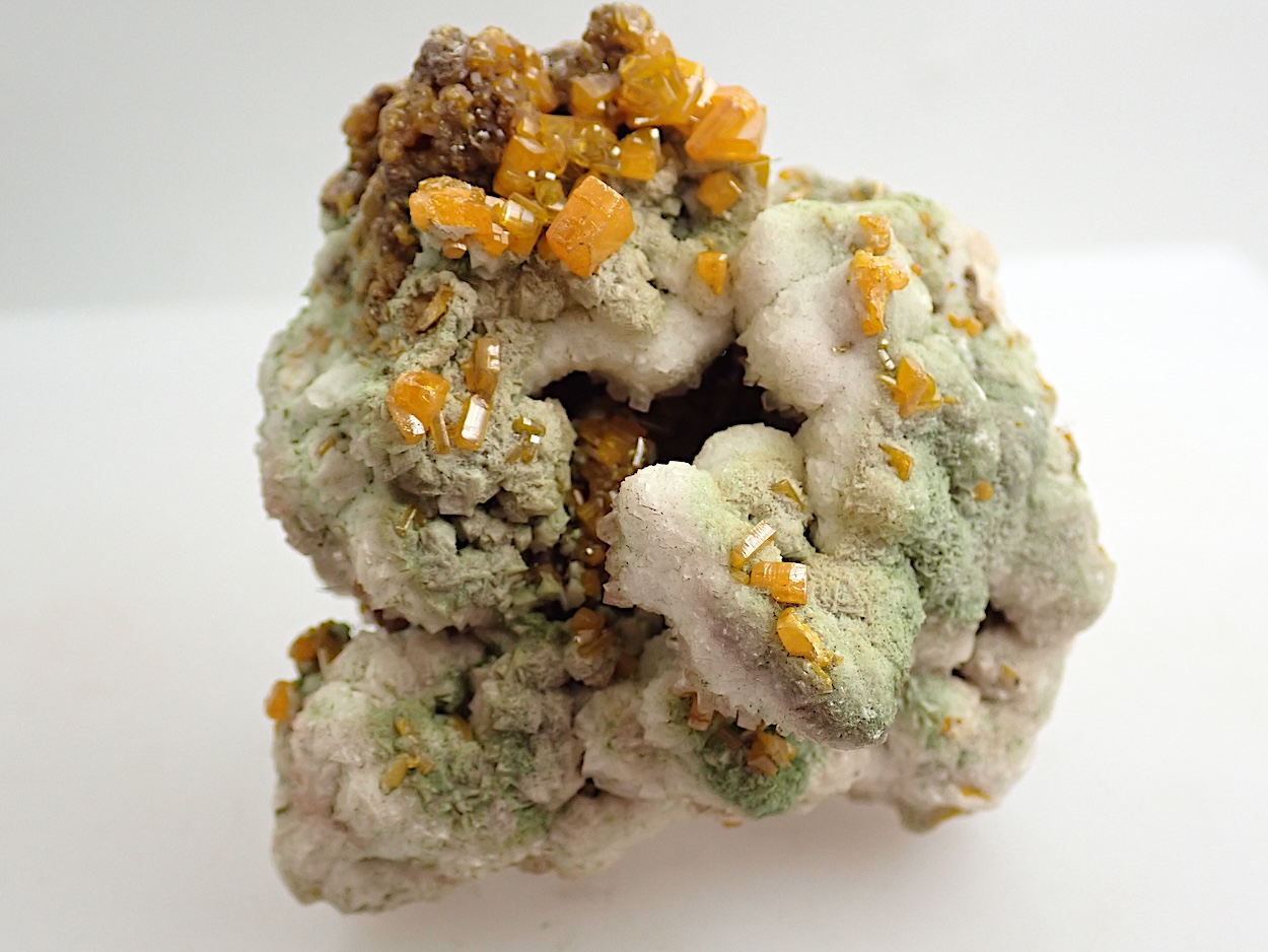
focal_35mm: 47
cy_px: 476
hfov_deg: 40.4
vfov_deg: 30.9
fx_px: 1722
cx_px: 634
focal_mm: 8.4
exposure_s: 1/50
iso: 250
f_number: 3.1
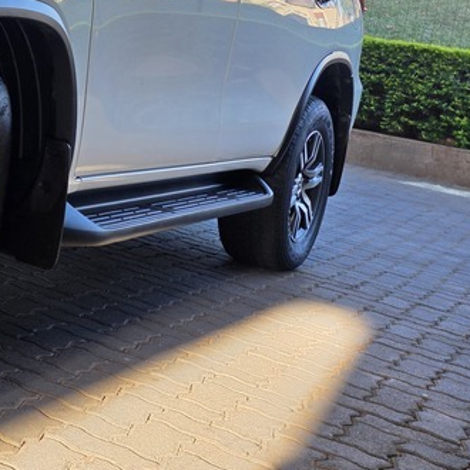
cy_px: 37
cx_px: -219
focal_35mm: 63
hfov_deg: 22.7
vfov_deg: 26.3
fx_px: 968
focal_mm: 6.25
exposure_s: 1/180
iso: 40
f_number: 1.7
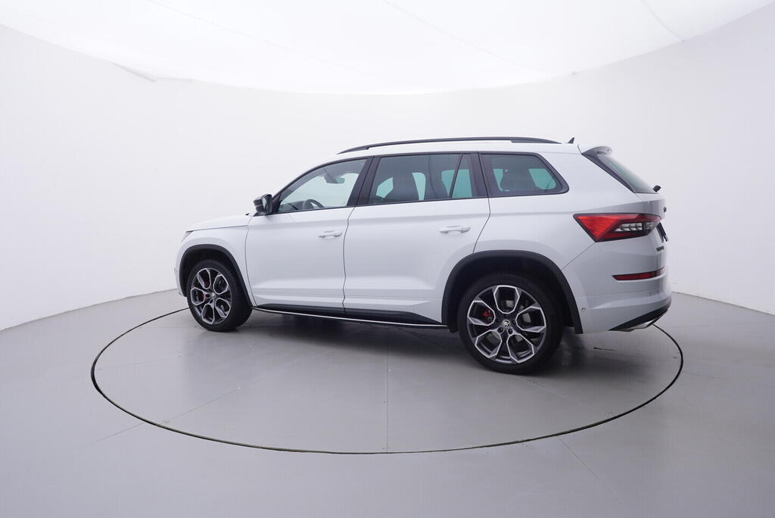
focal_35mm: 22
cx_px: 388
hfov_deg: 77.3
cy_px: 259
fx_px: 485
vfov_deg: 56.2
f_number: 5
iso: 200
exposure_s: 1/80
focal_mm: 15
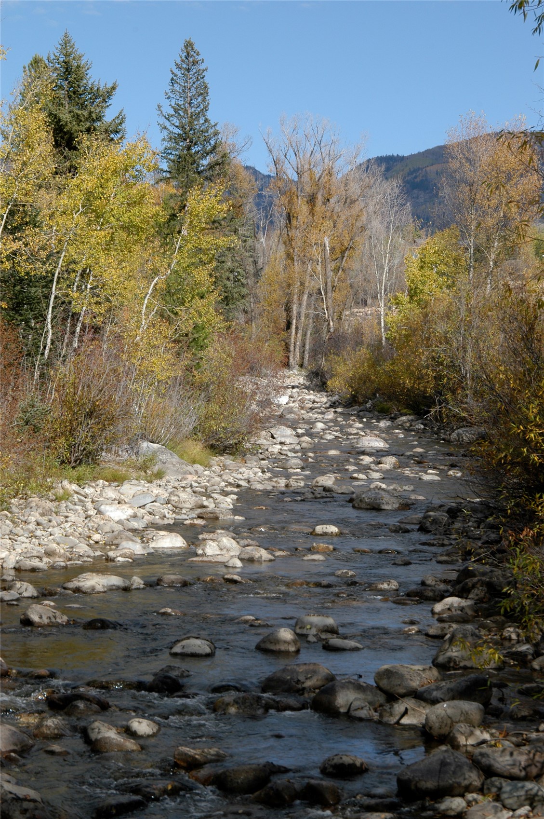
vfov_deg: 24.6
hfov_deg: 16.5
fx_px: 1873
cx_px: 272
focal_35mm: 82
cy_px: 410
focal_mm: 55
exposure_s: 1/400
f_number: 9
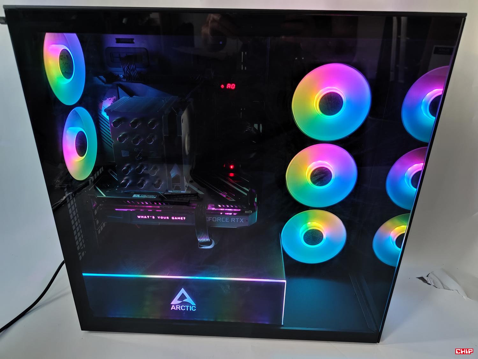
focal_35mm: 25
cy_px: 180
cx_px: 239
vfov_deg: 54.9
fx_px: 345
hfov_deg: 69.4
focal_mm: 6.78
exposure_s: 1/13
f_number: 1.85
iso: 627
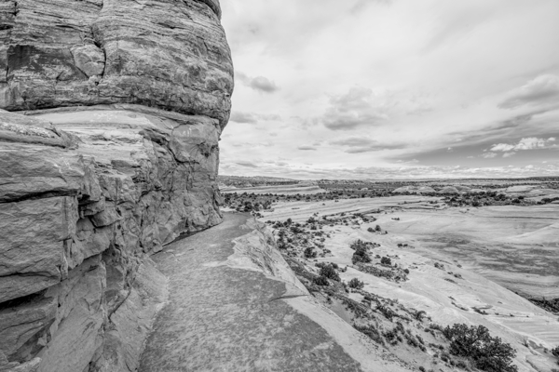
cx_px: 280
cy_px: 186
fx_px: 244
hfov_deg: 97.8
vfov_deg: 74.8
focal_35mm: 16
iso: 100
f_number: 16
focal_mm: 15.7
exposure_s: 1/125
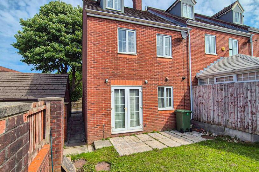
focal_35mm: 17
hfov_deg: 93.3
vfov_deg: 70.4
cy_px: 89
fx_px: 122
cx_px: 127
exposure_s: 1/2232
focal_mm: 2.2
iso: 50
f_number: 2.2
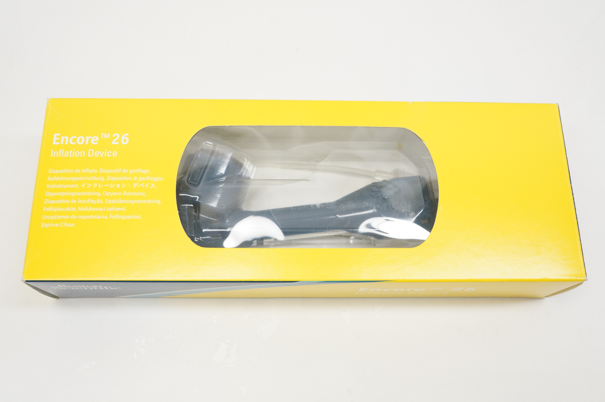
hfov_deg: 55.2
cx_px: 302
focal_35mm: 34
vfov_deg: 38.3
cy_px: 201
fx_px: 579
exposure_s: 1/100
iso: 800
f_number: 7.1
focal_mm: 23
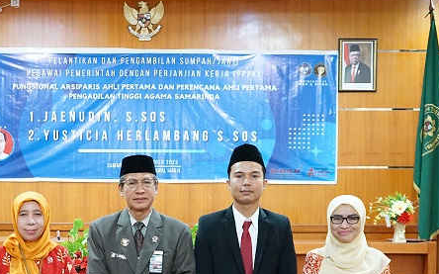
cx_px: 128
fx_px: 741
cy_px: 225
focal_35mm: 62
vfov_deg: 20.7
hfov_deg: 32.5
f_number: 4
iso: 8000
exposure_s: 1/60
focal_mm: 36
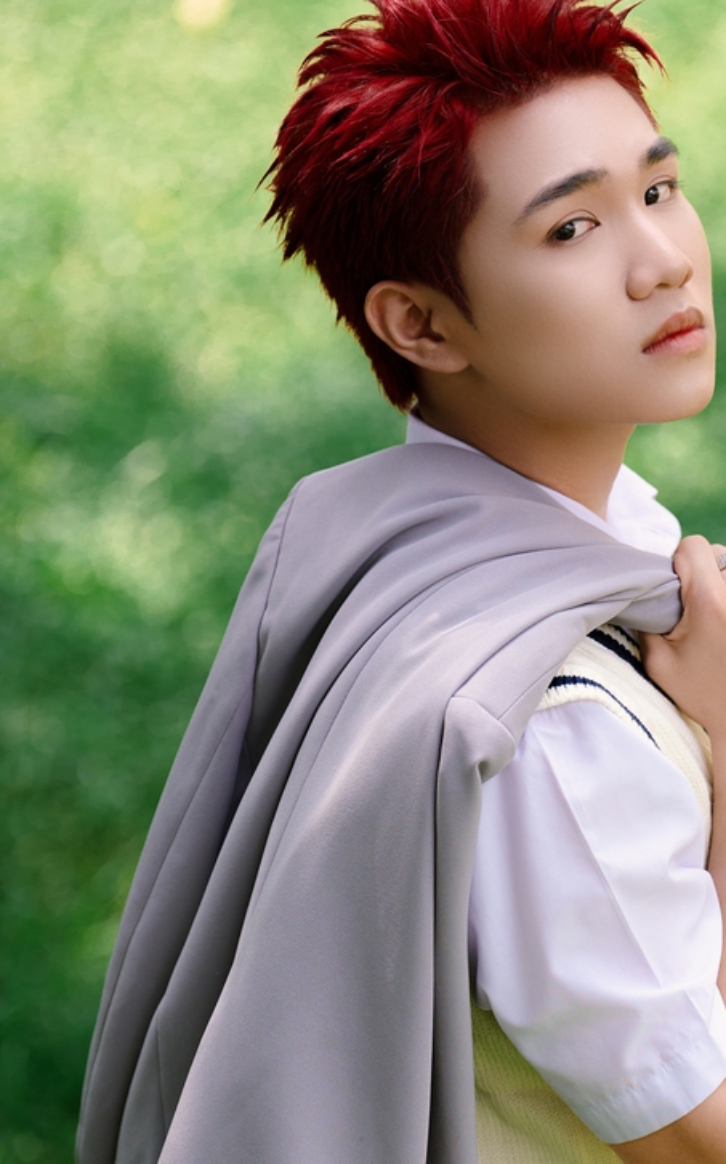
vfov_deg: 7.0
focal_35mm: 299
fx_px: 9477
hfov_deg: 4.4
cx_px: 556
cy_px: 818
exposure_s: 1/640
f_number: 3.2
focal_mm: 165
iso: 160
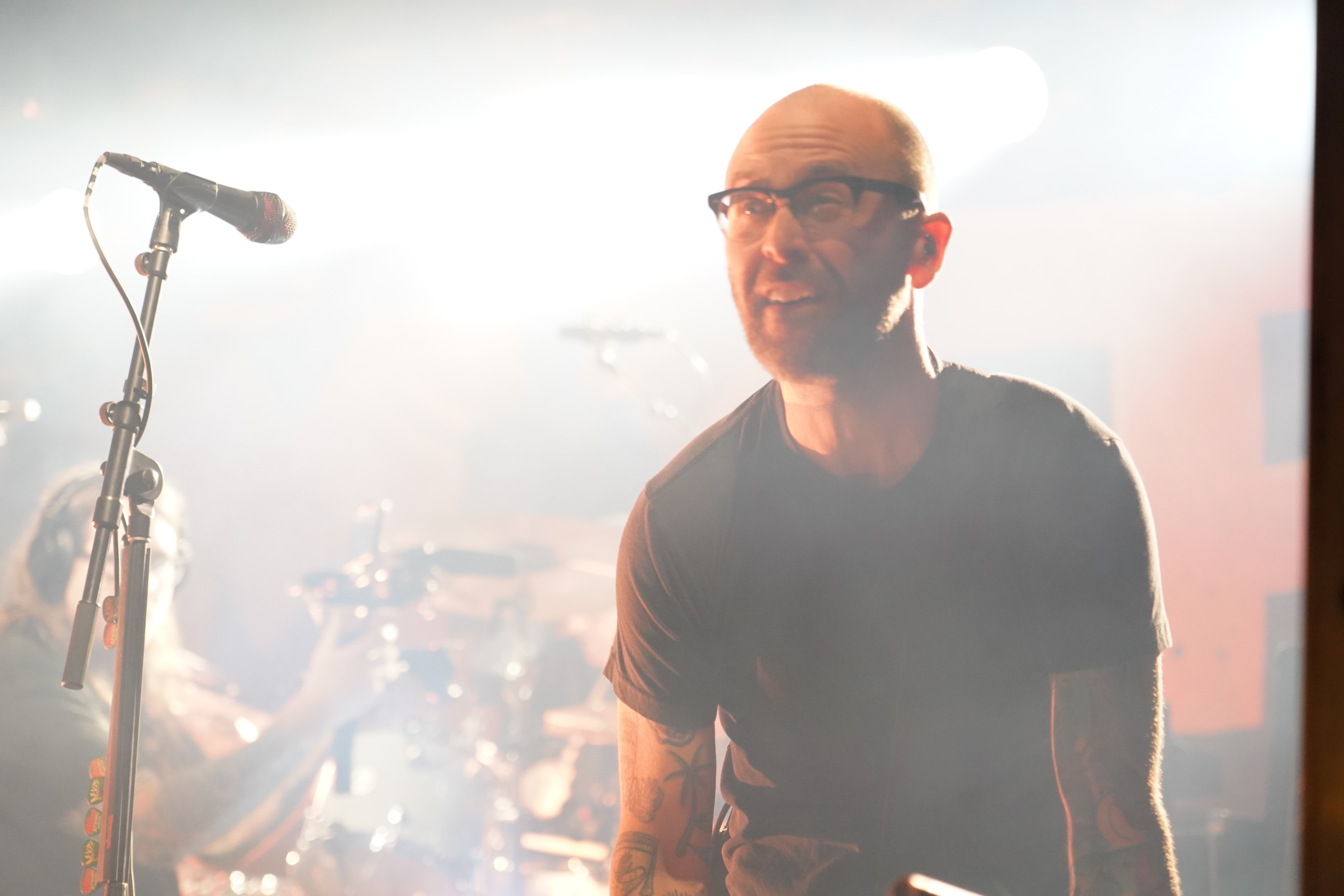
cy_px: 448
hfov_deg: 19.5
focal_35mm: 105
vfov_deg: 13.0
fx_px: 3920
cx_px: 672
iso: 5000
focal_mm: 105
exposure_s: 1/160
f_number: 4
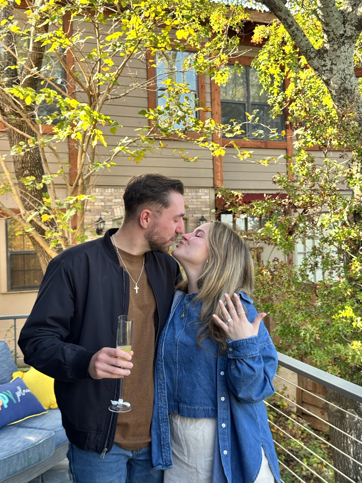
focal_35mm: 48
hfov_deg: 30.3
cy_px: 242
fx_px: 669
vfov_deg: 39.7
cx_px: 181
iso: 64
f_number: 1.78
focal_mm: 6.76
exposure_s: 1/340
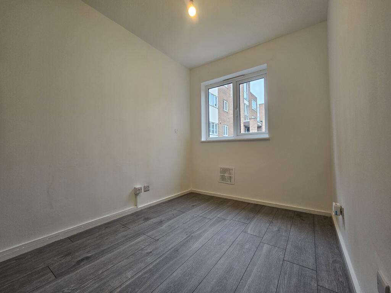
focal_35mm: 13
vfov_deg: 89.9
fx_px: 147
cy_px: 146
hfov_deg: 106.2
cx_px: 196
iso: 80
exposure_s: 1/50
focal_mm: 2.2
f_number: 2.2
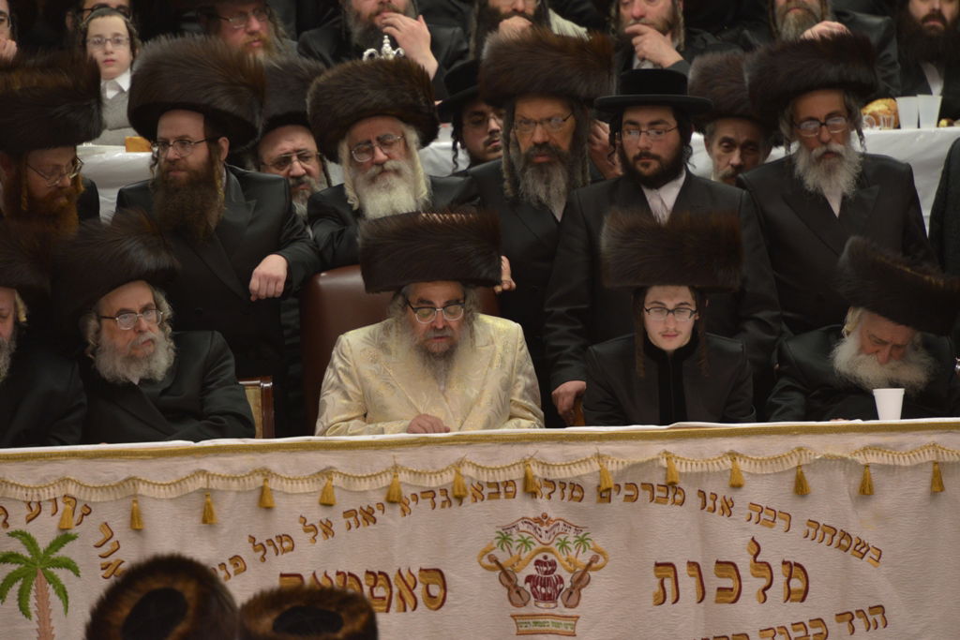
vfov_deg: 3.4
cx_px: 480
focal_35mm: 400
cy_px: 320
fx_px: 10667
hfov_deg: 5.2
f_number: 5.6
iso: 1600
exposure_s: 1/125
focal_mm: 400
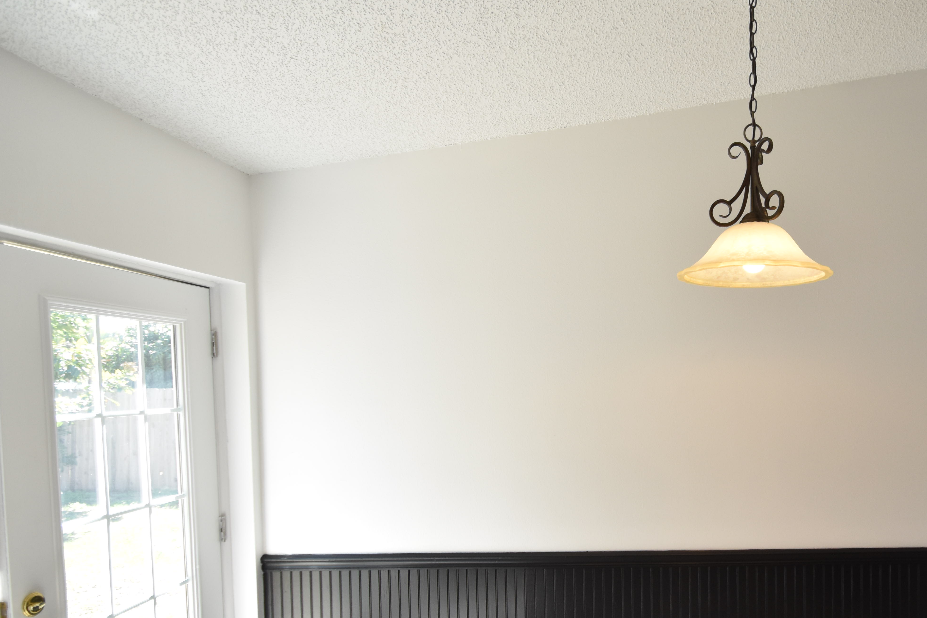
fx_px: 592
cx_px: 660
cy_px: 399
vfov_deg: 54.3
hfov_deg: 72.4
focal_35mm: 23
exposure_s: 1/350
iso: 800
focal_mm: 10
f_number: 3.5
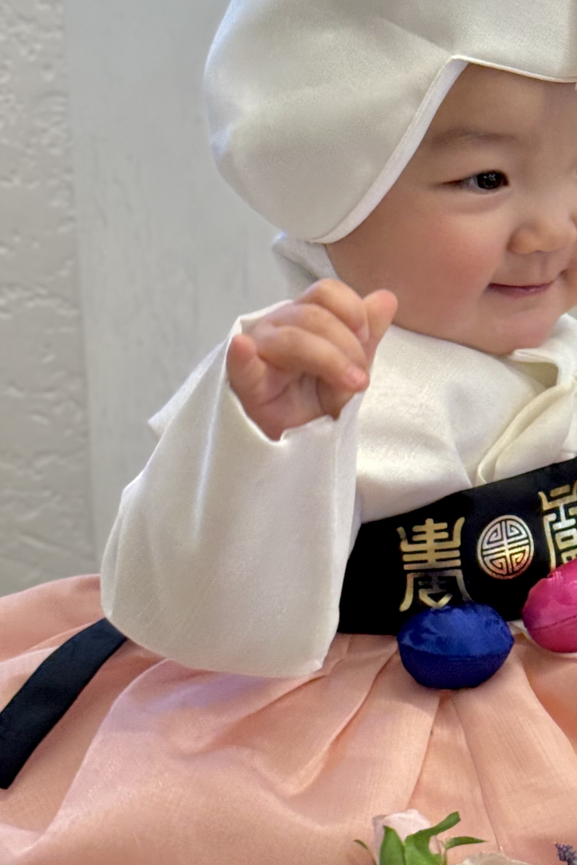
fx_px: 2380
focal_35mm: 99
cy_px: 582
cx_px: 607
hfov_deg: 13.6
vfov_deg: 20.5
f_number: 1.78
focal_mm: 6.76
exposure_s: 1/120
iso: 100
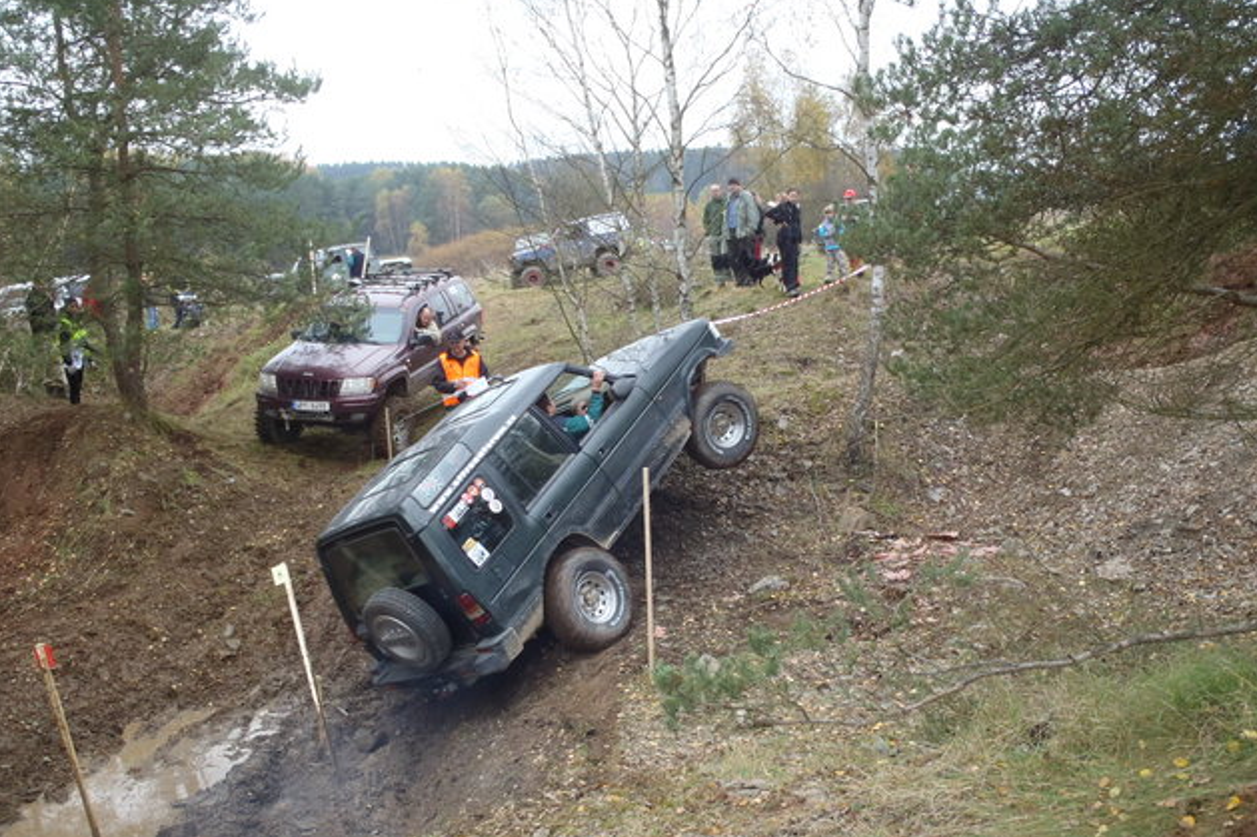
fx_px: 1257
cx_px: 620
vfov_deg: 36.8
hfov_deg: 53.1
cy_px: 451
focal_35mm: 36
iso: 100
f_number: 4.4
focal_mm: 6.07
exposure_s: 1/40
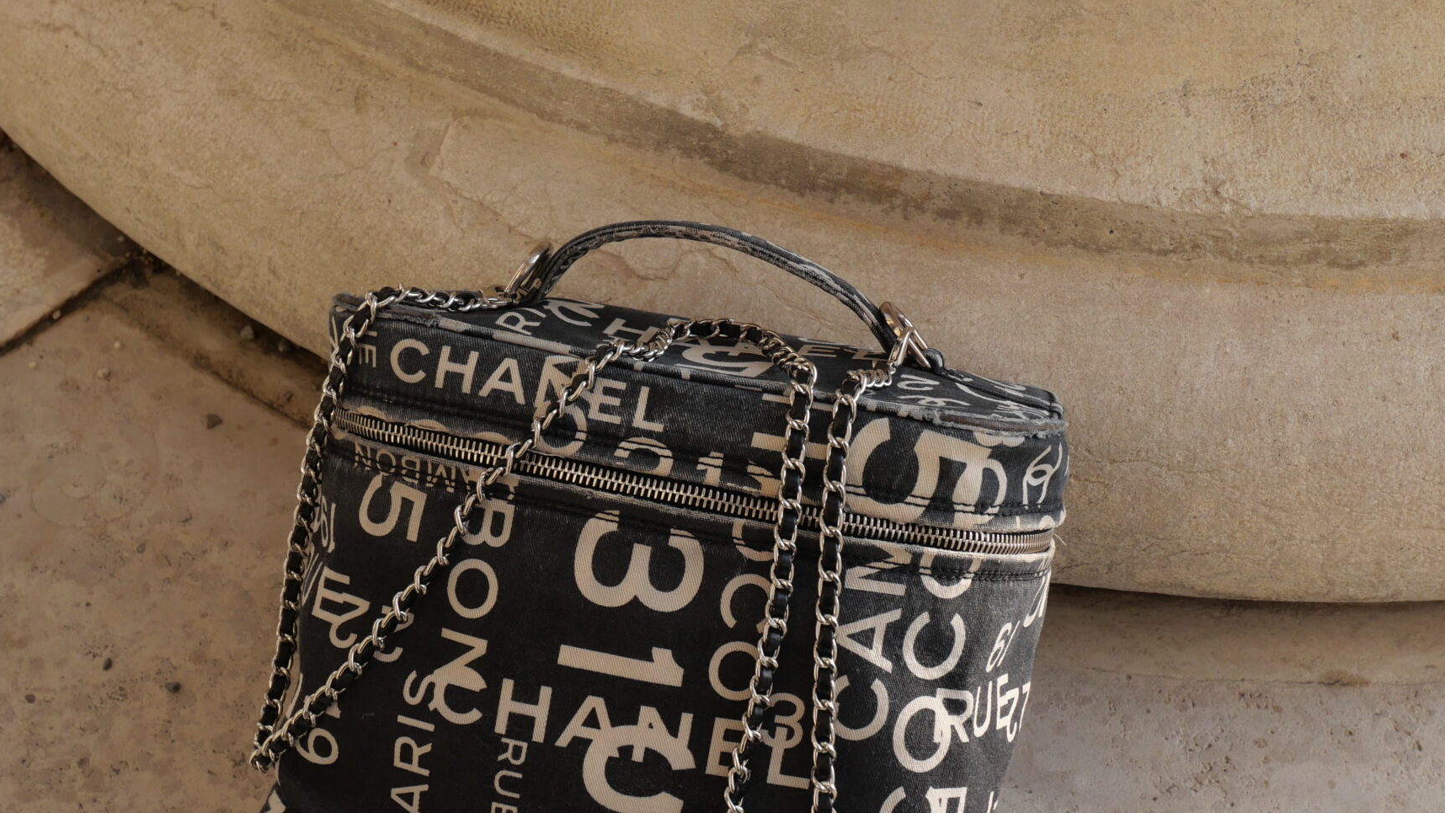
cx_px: 726
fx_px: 1992
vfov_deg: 23.0
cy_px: 437
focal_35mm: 52
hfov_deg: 39.9
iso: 200
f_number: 5
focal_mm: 16
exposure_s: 1/200
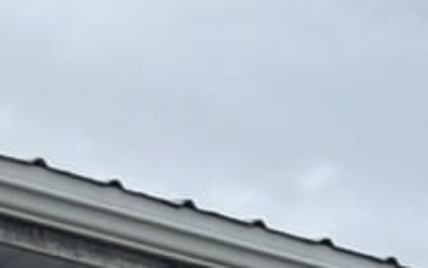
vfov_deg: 4.6
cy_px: 1278
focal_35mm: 250
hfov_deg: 7.2
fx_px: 2916
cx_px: 1393
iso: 80
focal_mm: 6.76
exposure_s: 1/1767
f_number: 1.78
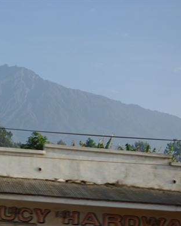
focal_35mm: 118
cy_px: 112
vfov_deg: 16.3
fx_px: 789
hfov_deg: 13.0
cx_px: 22
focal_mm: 55
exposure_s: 1/125
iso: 100
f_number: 8
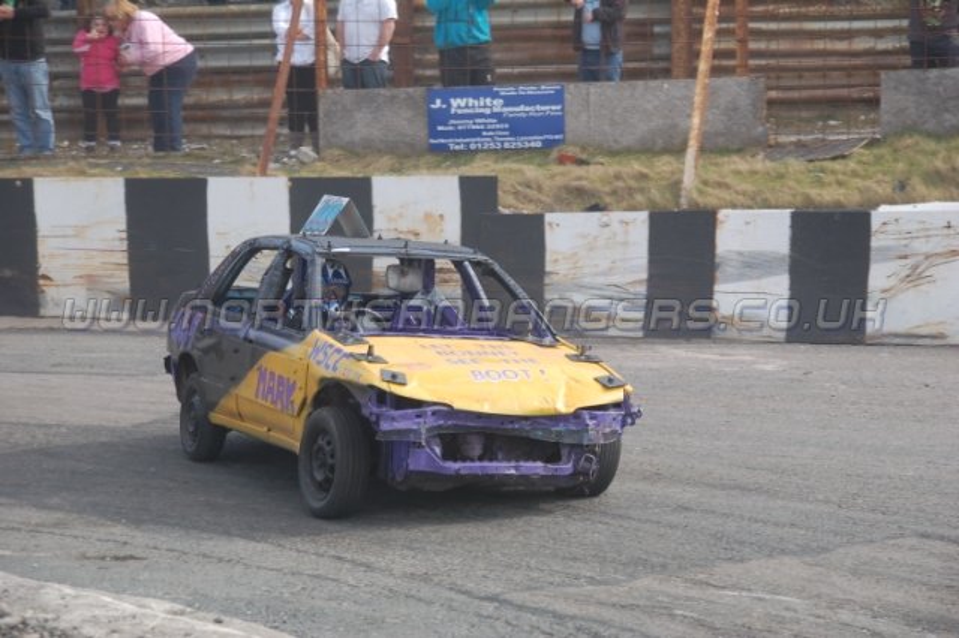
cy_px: 319
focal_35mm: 117
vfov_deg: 11.7
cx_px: 480
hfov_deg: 17.5
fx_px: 3115
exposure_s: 1/800
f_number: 5.6
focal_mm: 78
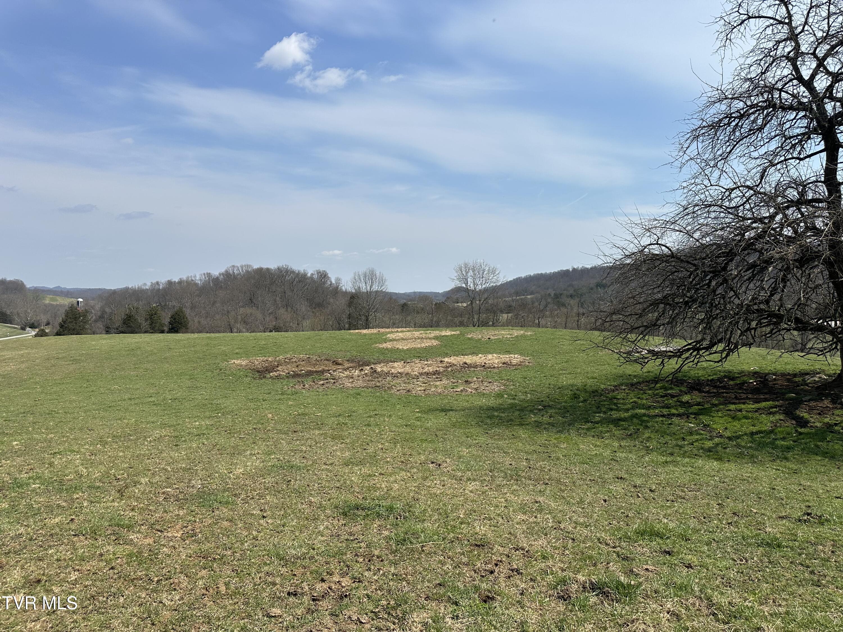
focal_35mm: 24
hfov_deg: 71.6
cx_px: 422
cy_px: 316
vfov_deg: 56.8
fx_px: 584
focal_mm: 6.86
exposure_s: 1/6623
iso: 80
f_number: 1.78
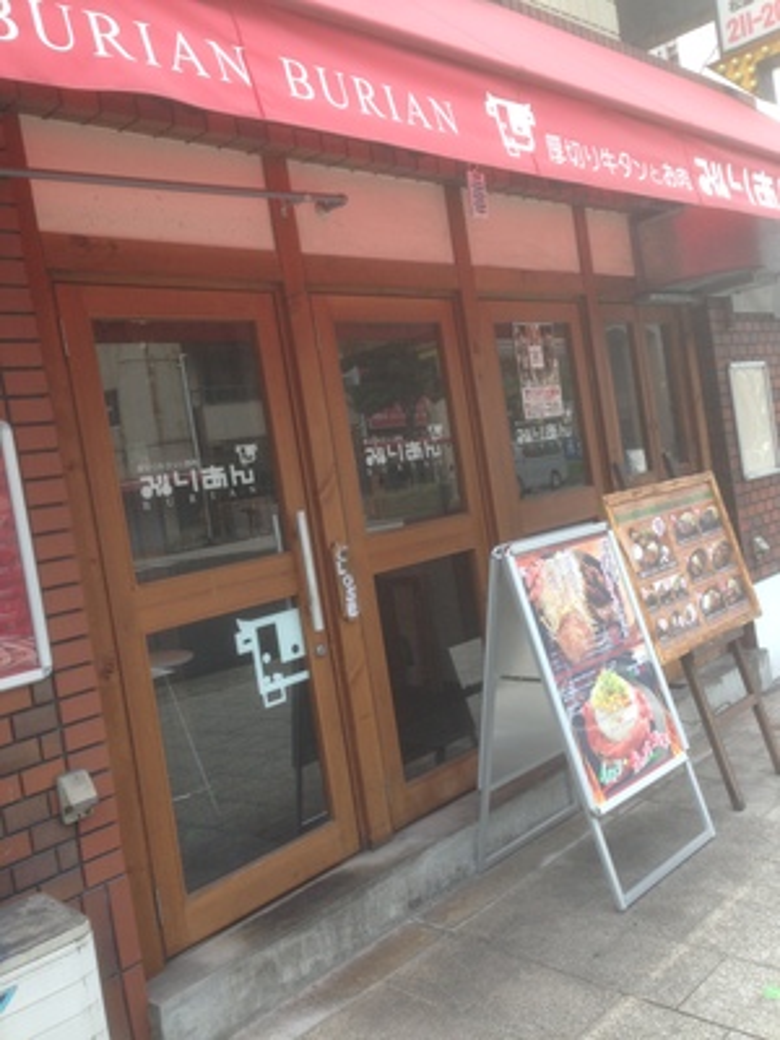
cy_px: 520
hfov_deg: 42.9
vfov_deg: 55.4
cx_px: 390
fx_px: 991
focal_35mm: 33
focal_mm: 4.12
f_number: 2.4
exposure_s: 1/189
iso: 50
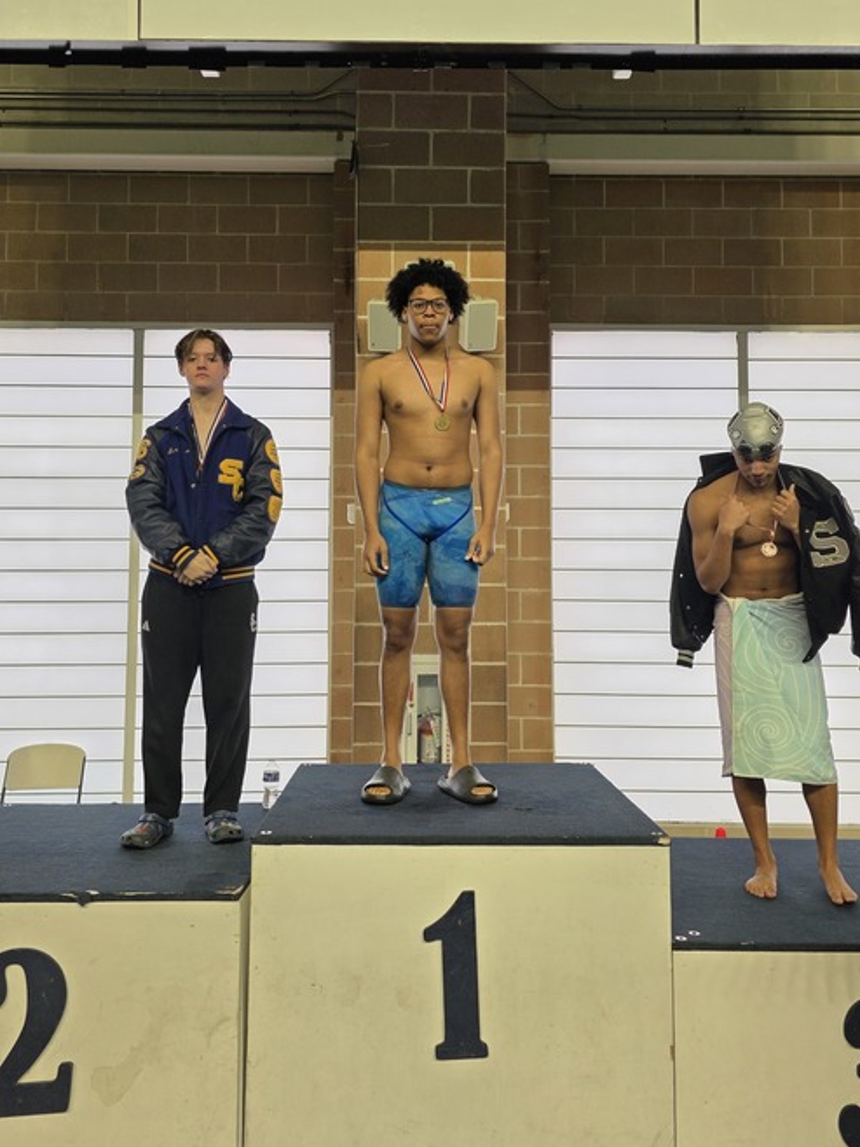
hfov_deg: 49.8
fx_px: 927
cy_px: 536
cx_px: 419
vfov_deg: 63.4
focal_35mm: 28
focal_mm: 6.3
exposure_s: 1/65.1
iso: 20
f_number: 1.7
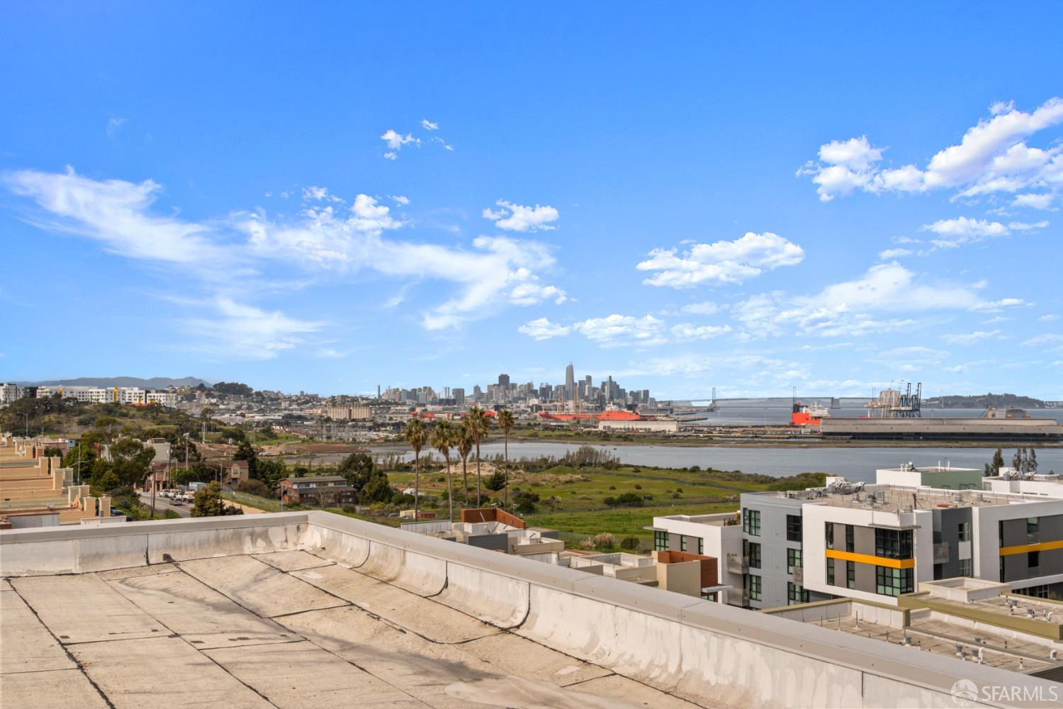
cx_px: 532
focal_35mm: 35
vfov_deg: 37.9
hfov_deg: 54.4
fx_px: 1033
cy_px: 354
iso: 400
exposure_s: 1/2500
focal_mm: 35
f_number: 8
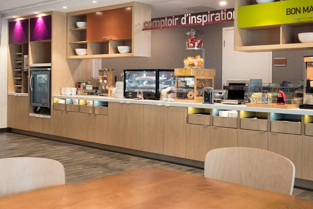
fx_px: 391
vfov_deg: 29.8
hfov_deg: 43.6
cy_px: 81
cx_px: 162
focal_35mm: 45
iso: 200
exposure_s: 1/2.5
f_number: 11
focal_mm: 36
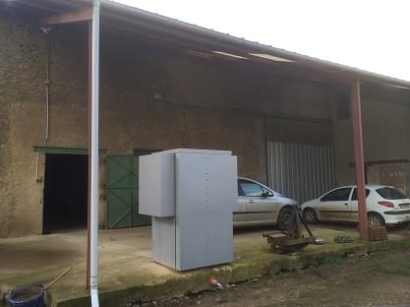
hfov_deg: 60.0
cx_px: 205
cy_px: 154
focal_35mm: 30
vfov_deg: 46.7
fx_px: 355
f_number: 2.2
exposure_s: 1/268
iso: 32
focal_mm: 4.12
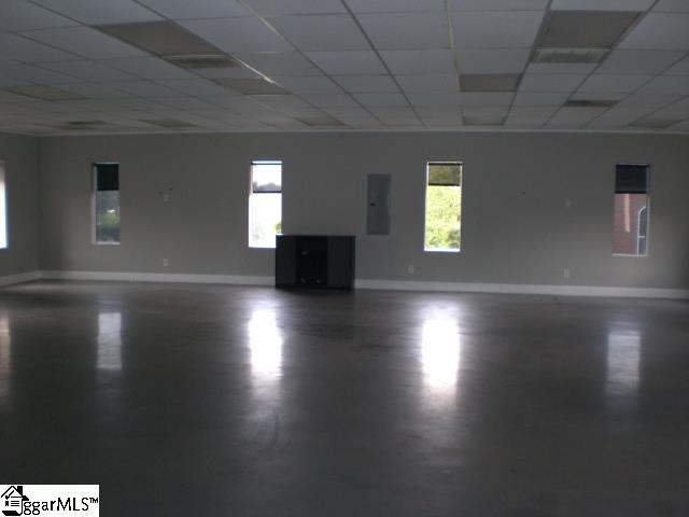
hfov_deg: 49.0
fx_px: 756
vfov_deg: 37.7
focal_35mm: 38
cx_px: 344
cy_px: 258
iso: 200
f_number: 3.1
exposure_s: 1/60
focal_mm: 6.3
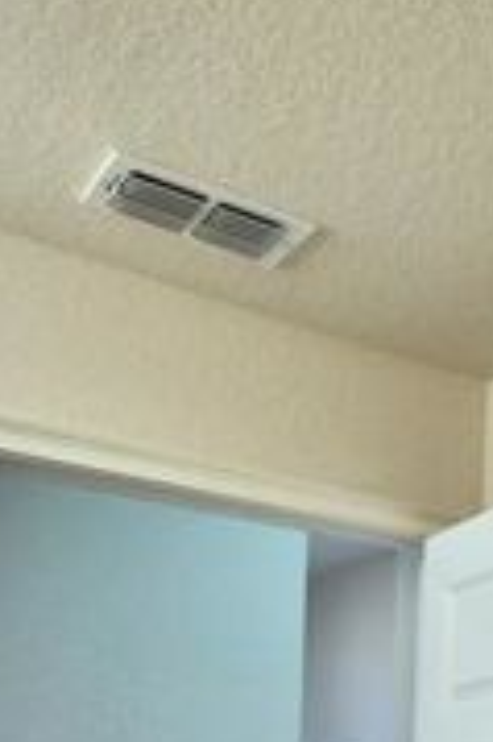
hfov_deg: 19.3
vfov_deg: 30.5
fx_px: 1214
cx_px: 793
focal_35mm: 59
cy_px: 810
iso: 400
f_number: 4.5
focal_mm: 10
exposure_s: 1/100
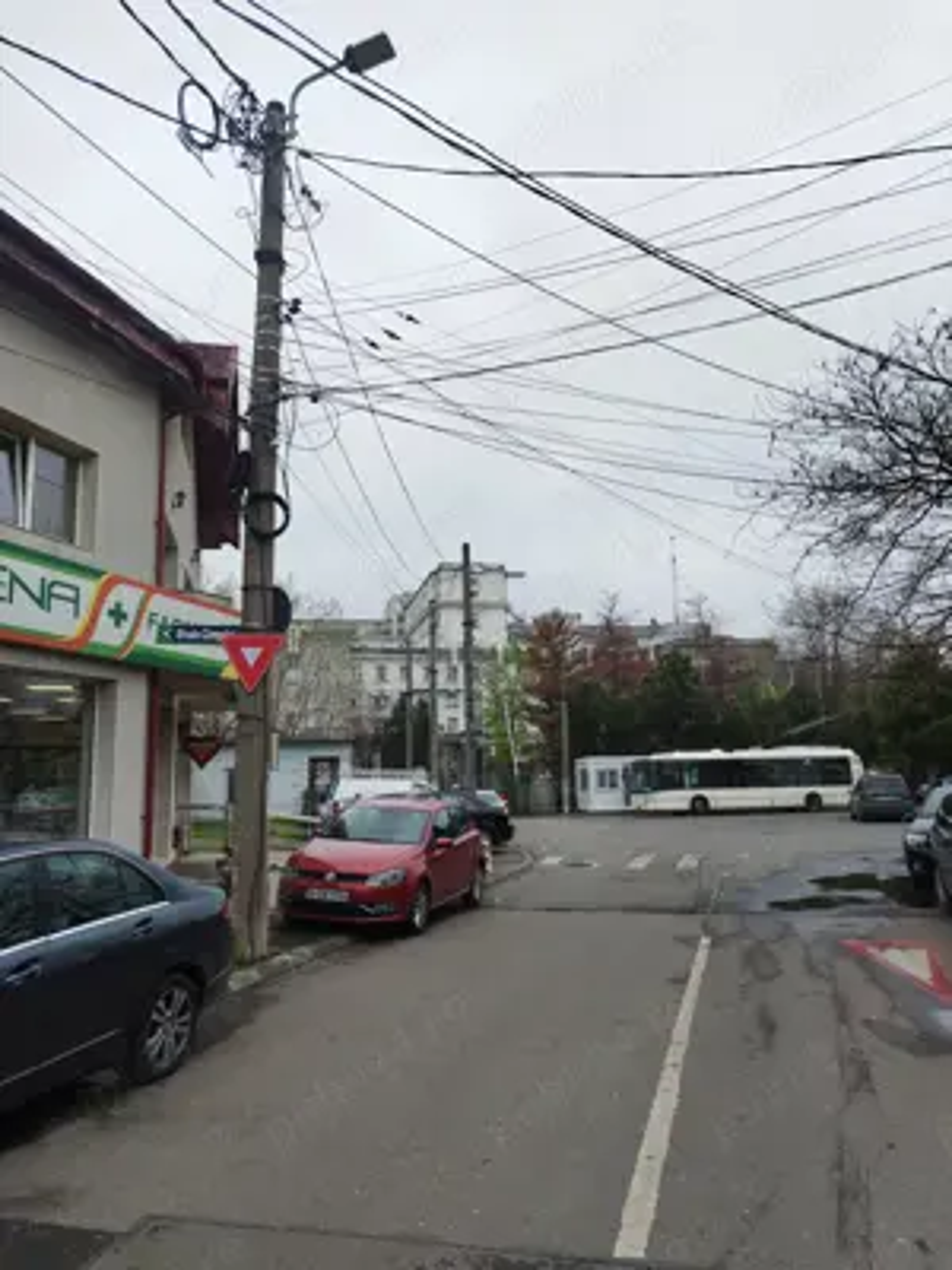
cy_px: 635
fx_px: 917
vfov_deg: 69.4
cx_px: 476
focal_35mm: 25
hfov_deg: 54.9
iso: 50
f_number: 1.89
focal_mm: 5.95
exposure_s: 1/476
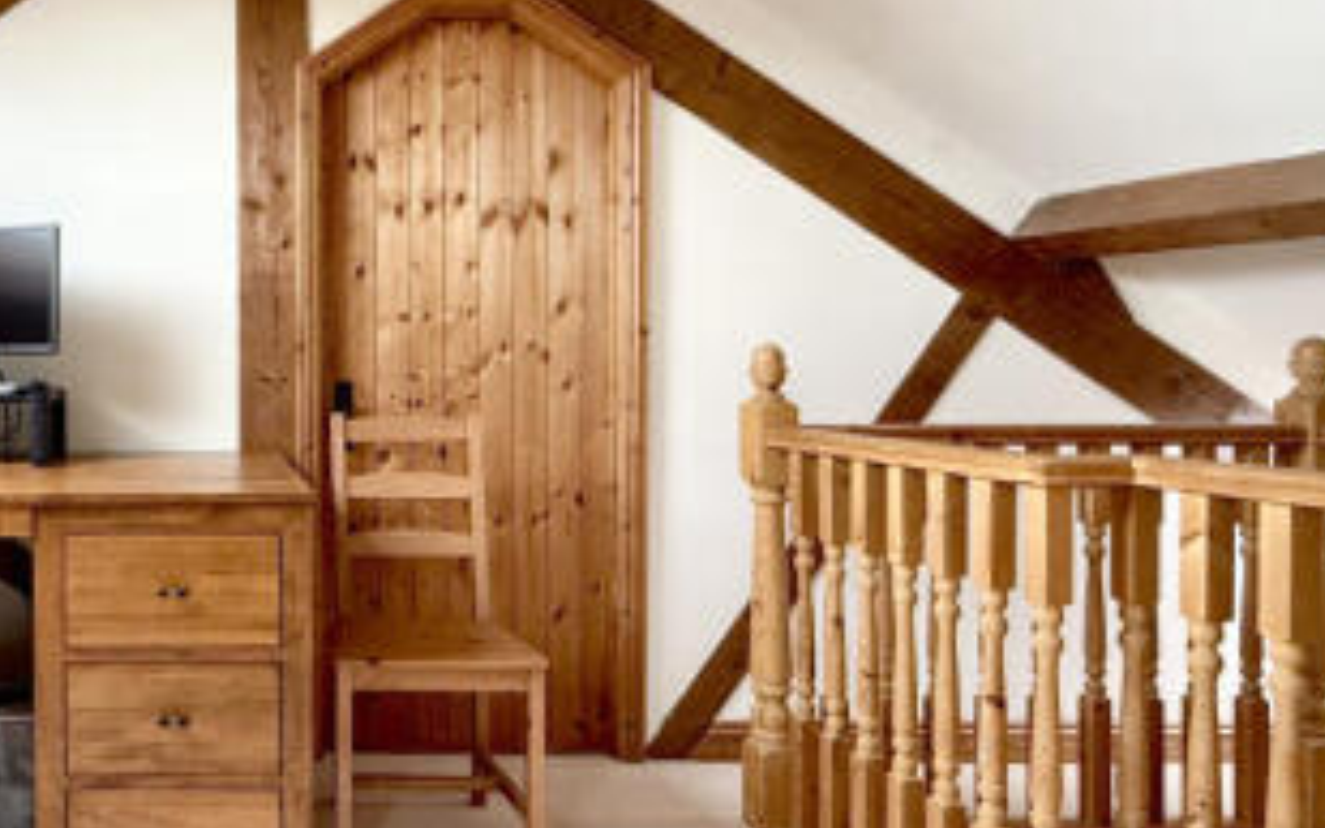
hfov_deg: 61.1
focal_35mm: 28
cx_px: 268
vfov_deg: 44.5
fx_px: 1011
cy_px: 375
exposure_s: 1/99
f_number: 2.2
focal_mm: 2.22
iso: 250
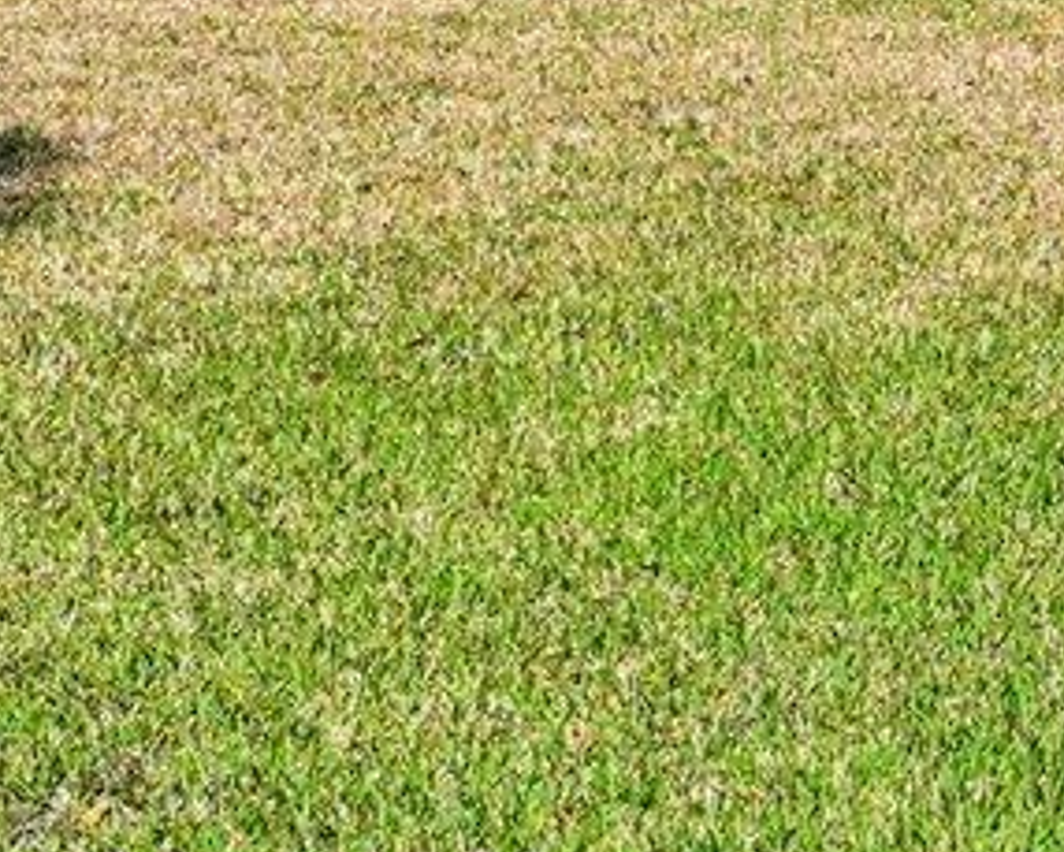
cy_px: -303
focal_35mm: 94
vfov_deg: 15.5
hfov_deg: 18.6
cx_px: 1466
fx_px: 2961
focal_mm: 14
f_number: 8
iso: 200
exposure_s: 1/250
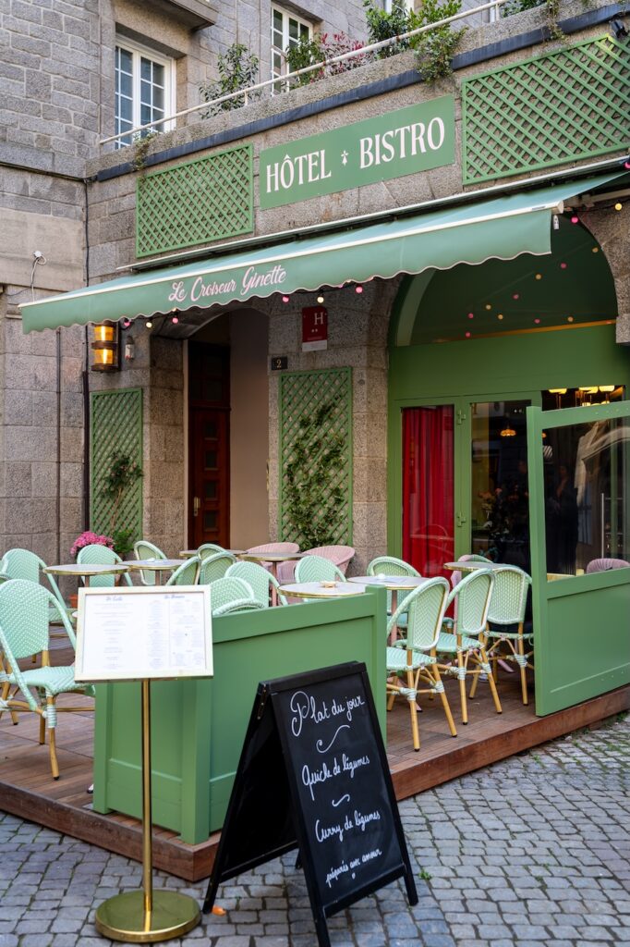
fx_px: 956
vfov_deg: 52.6
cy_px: 474
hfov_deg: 36.5
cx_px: 315
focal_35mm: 36
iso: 125
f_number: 4
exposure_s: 1/50
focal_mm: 36.4
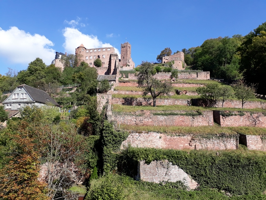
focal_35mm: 27
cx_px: 133
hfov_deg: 65.3
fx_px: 208
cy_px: 100
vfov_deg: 51.4
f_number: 1.9
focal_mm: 3.6
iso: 40
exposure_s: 1/1072
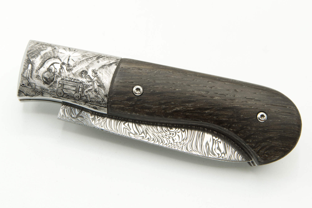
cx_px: 156
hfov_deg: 13.0
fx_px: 1366
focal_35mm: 158
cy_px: 104
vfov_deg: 8.7
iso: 100
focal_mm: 105
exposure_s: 1/10
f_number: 10
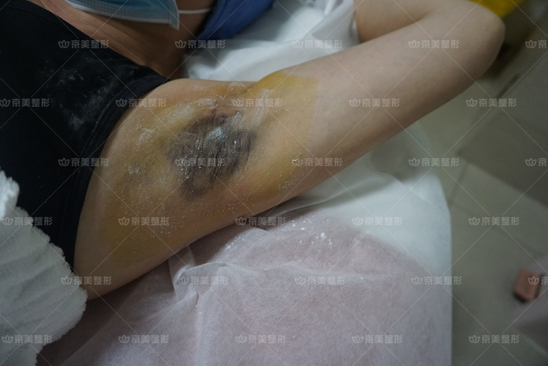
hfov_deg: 73.7
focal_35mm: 24
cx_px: 274
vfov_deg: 53.1
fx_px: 365
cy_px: 183
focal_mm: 16
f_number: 3.5
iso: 2000
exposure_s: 1/60
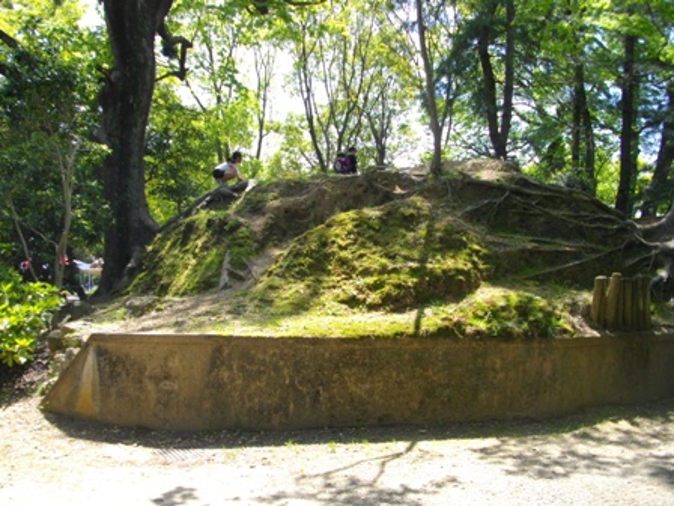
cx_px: 337
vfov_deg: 44.2
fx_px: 623
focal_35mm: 32
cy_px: 253
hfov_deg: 56.8
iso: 100
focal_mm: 5.7
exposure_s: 1/320
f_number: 2.9
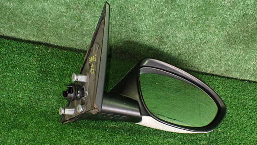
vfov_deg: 35.6
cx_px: 129
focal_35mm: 33
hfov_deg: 59.5
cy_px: 72
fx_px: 225
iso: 800
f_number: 2.3
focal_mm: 5.4
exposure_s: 1/60
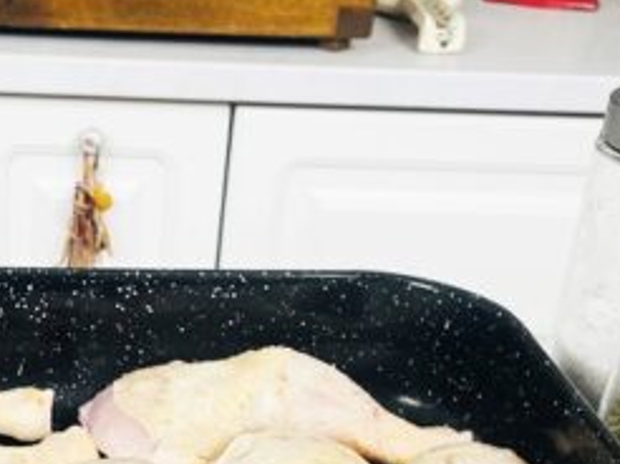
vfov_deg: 19.3
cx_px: 129
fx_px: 1324
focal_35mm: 74
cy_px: 455
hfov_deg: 25.9
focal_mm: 4.2
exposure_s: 1/100
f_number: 1.6
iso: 100
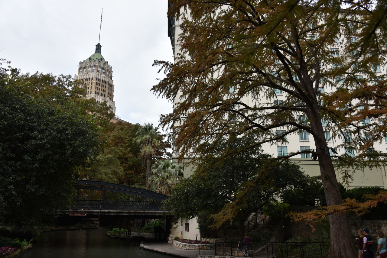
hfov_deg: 65.5
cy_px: 129
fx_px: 301
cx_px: 194
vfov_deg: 46.4
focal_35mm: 28
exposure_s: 1/200
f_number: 7.1
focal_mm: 28
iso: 100
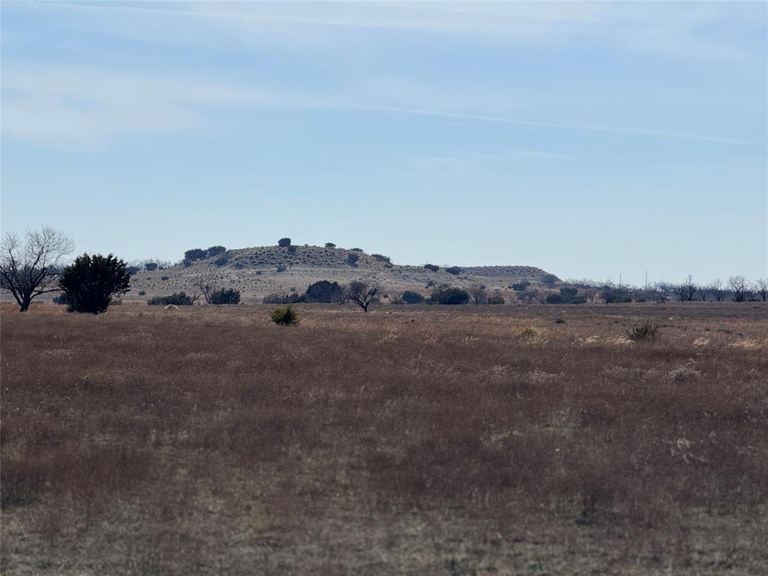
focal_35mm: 120
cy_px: 288
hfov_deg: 16.4
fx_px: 2662
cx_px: 384
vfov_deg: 12.3
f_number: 2.8
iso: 40
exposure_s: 1/3344
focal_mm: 15.66
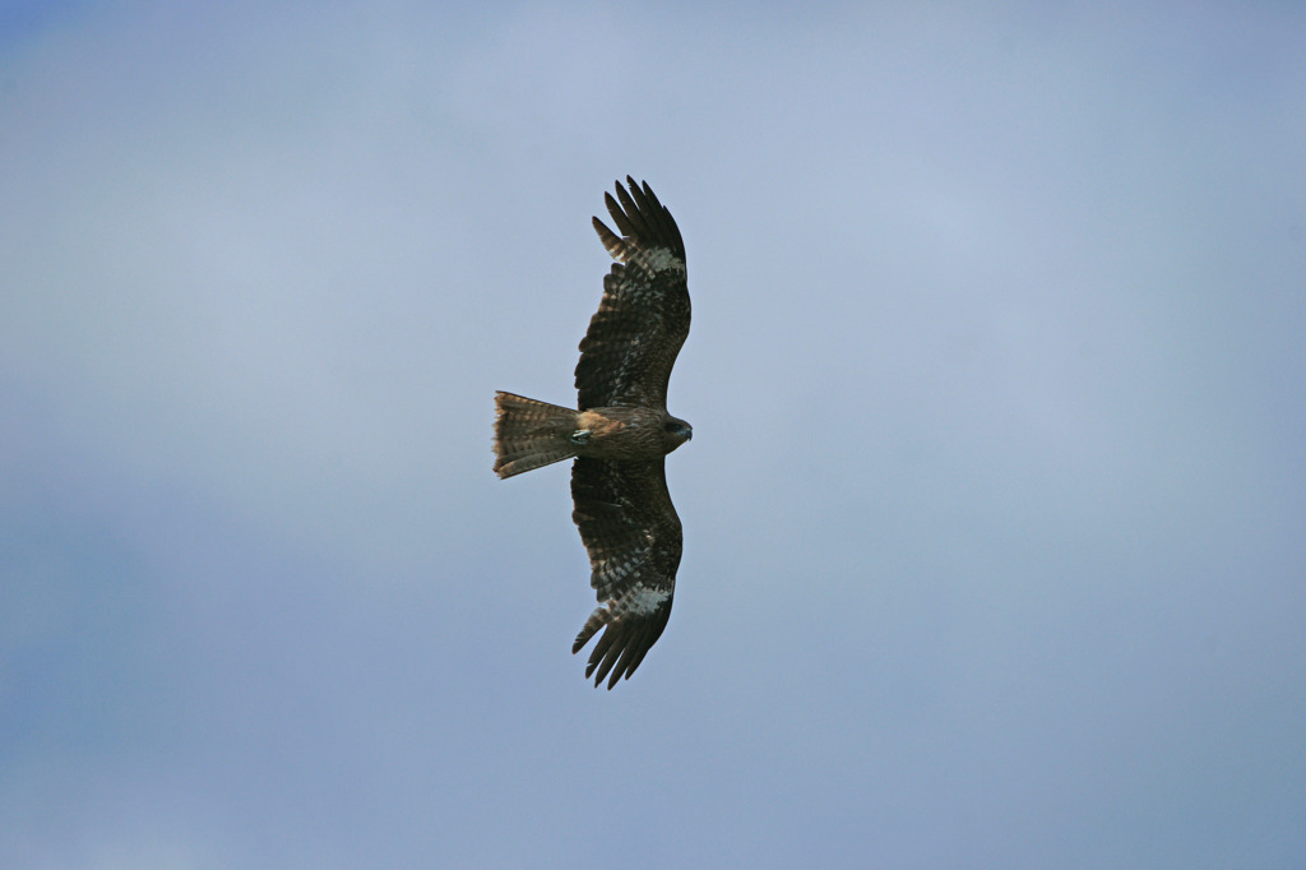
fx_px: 14506
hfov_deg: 5.2
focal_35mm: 400
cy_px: 435
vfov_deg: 3.4
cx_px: 653
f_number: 7.1
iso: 200
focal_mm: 400
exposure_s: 1/4000
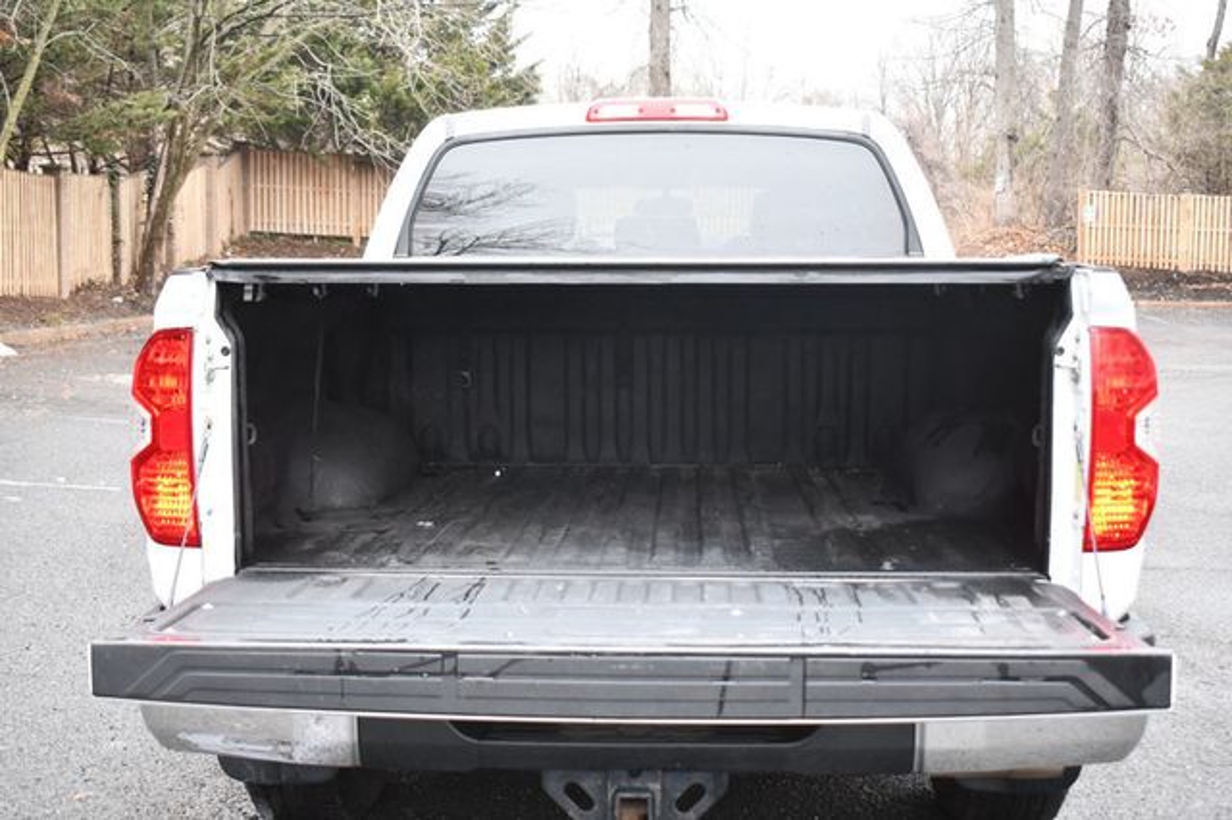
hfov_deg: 43.6
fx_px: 1539
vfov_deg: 29.8
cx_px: 616
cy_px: 410
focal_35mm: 45
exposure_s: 1/125
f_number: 4.2
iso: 2200
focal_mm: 30
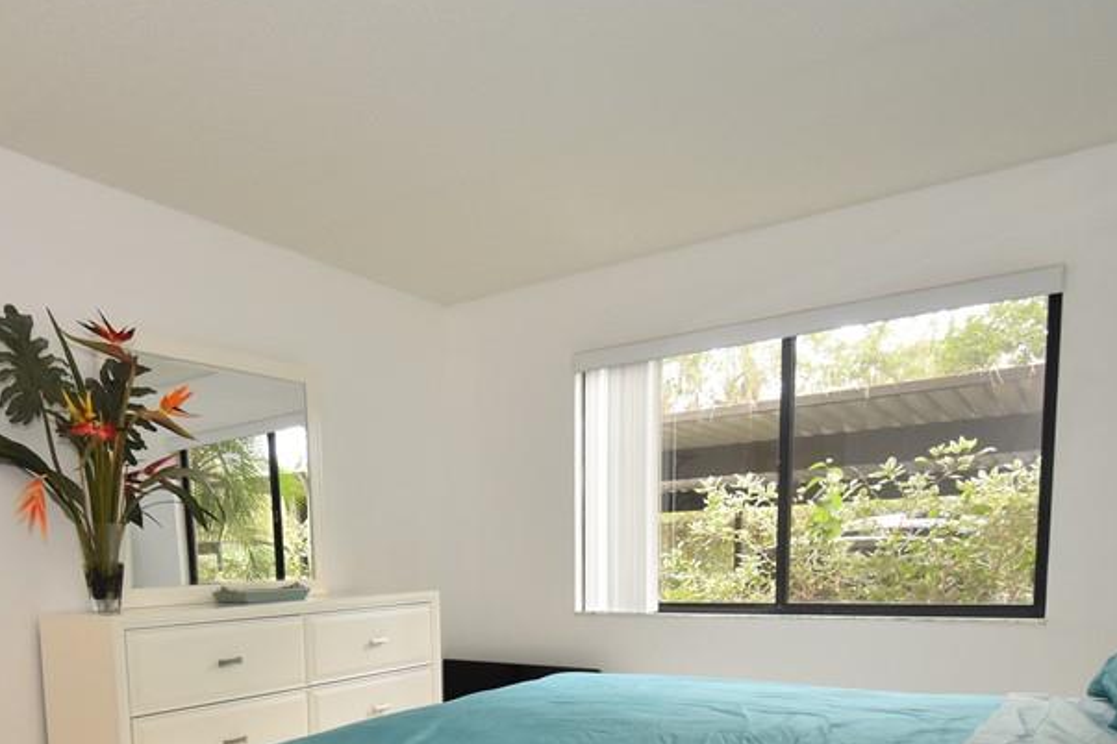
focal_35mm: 27
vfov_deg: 44.3
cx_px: 394
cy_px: 647
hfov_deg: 66.0
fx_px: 838
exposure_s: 1/80
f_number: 4.5
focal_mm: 10
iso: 800
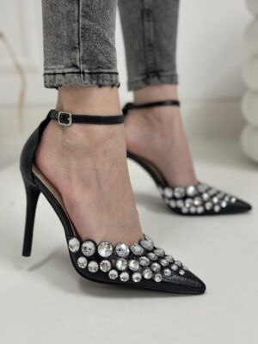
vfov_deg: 39.7
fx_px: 477
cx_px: 129
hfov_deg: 30.3
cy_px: 172
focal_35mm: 48
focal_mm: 6.86
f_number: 1.78
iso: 160
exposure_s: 1/100
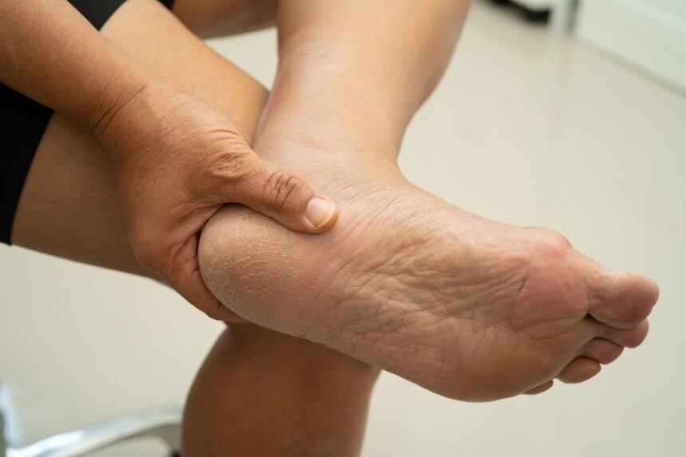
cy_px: 228
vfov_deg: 27.0
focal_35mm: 50
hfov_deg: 39.6
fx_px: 953
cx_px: 343
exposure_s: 1/60
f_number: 5.6
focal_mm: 50
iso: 500
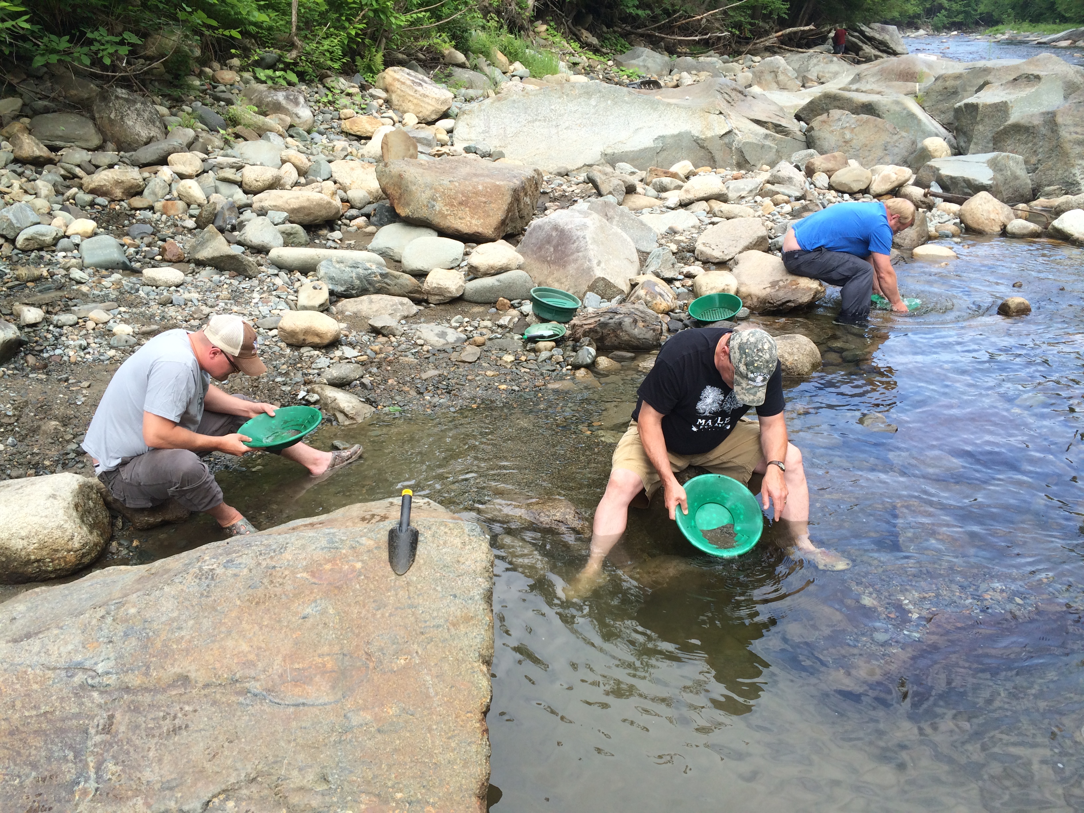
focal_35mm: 29
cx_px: 542
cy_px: 406
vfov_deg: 48.2
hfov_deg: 61.7
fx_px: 908
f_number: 2.2
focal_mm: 4.15
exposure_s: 1/311
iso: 32
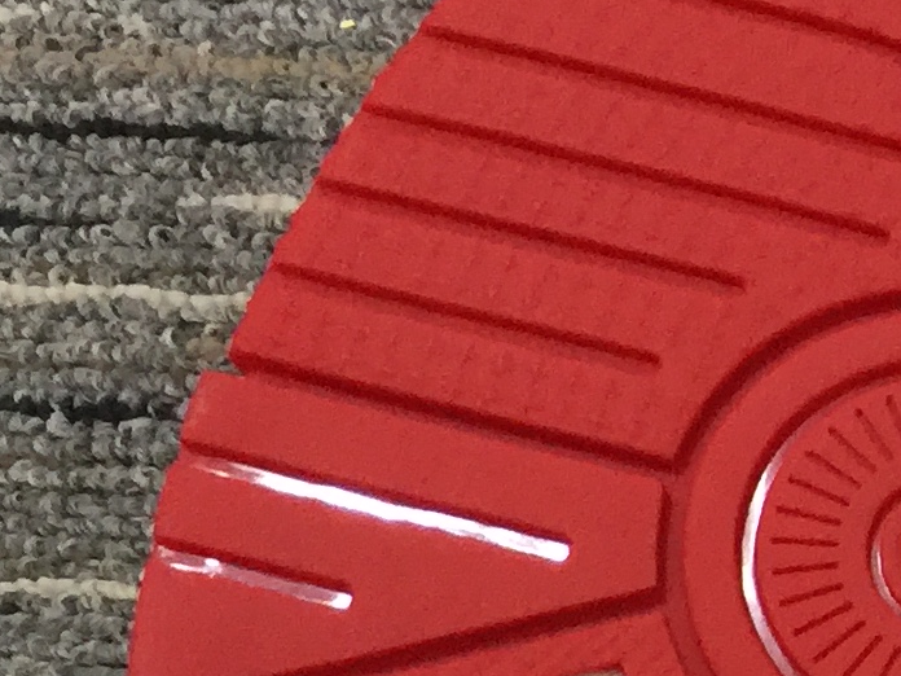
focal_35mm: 136
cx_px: 1688
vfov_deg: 10.2
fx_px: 3540
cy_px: 1269
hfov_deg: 13.0
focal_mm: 4.15
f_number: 2.2
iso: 80
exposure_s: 1/33
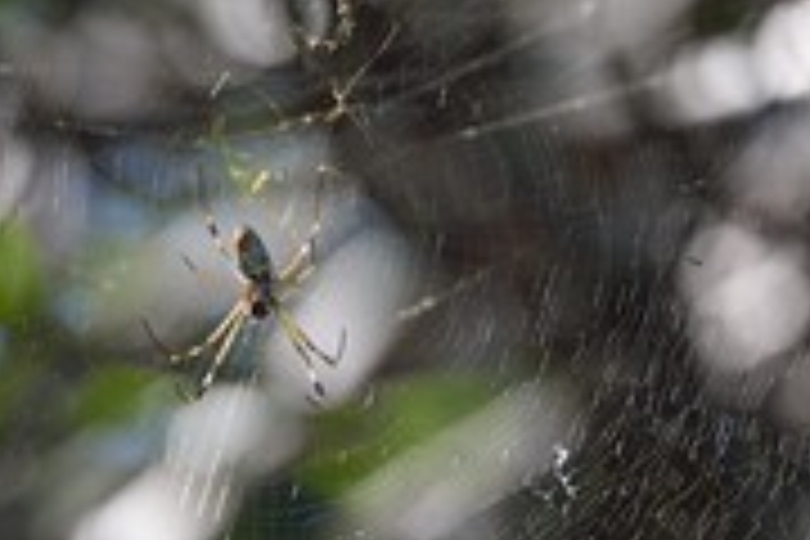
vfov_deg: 3.0
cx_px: 495
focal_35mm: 466
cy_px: 396
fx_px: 10484
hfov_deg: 4.4
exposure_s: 1/640
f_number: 3.5
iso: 400
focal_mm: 200
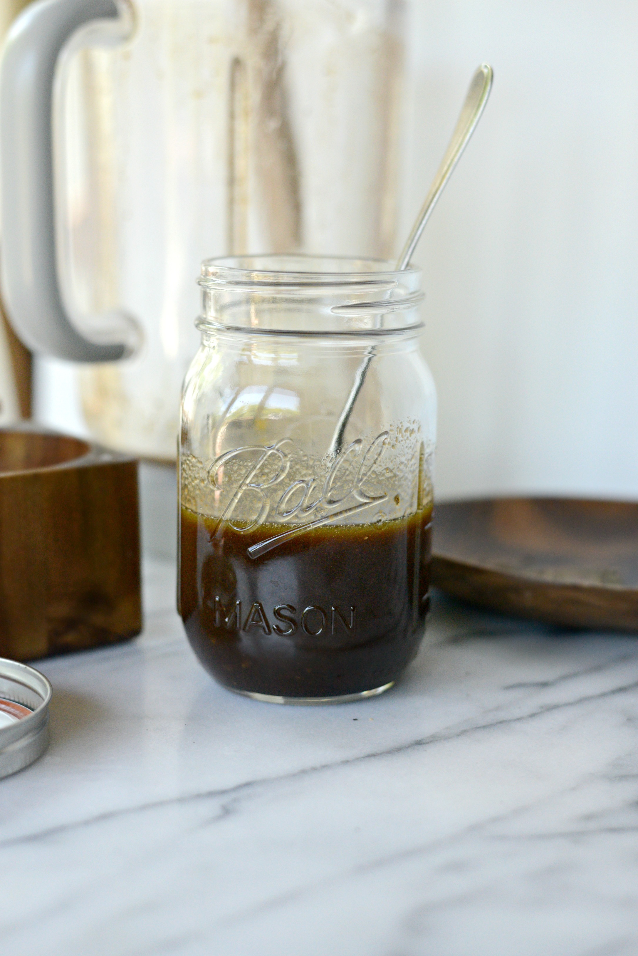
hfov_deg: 27.0
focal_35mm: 50
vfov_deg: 39.6
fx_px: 1328
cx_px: 319
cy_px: 478
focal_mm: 50
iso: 3200
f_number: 3.2
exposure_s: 1/1000
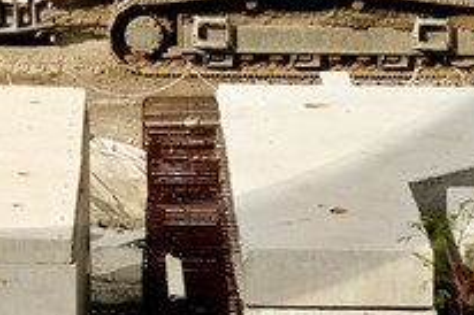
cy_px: -614
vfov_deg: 5.2
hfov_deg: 8.2
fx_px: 3276
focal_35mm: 249
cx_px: -7
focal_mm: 32
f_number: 13
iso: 200
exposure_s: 1/250
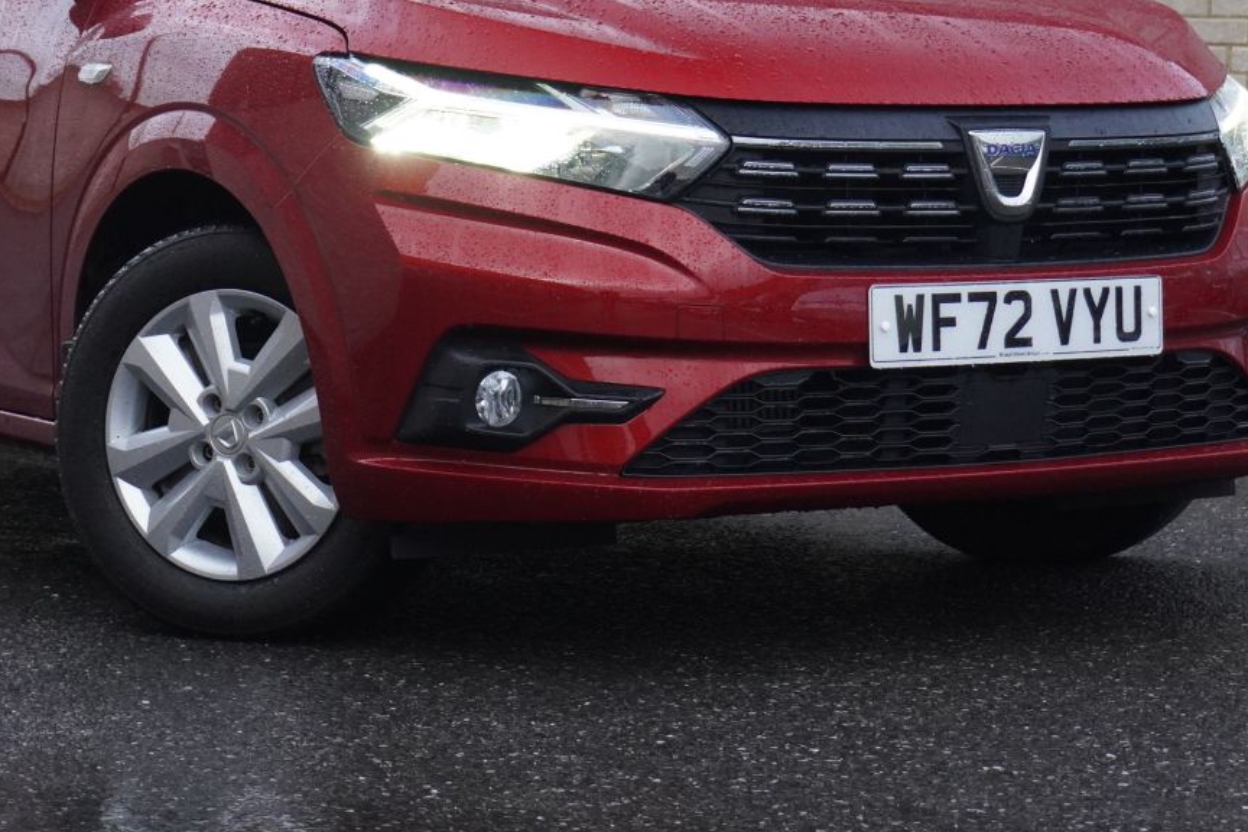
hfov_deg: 18.4
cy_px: 75
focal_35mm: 111
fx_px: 3848
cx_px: 452
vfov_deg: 12.2
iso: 2000
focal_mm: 40
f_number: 5.6
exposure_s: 1/160
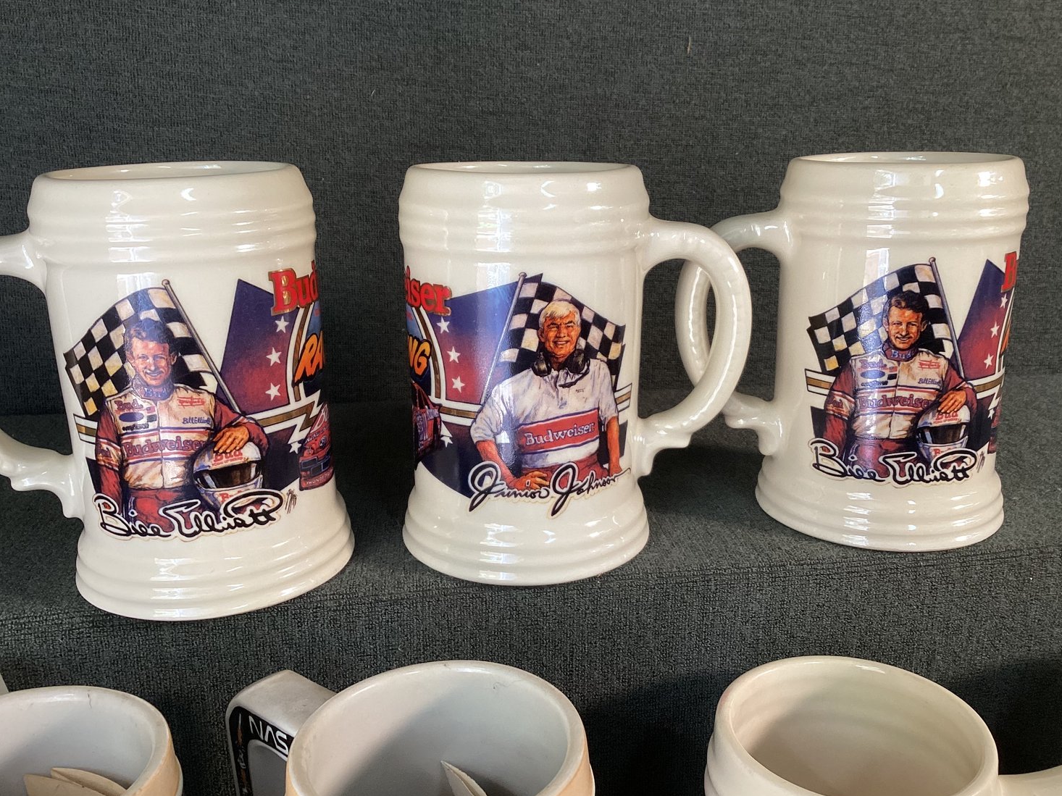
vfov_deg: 44.1
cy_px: 403
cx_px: 547
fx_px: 982
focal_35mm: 32
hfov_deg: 56.8
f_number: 2.4
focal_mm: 3.3
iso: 64
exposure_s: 1/60
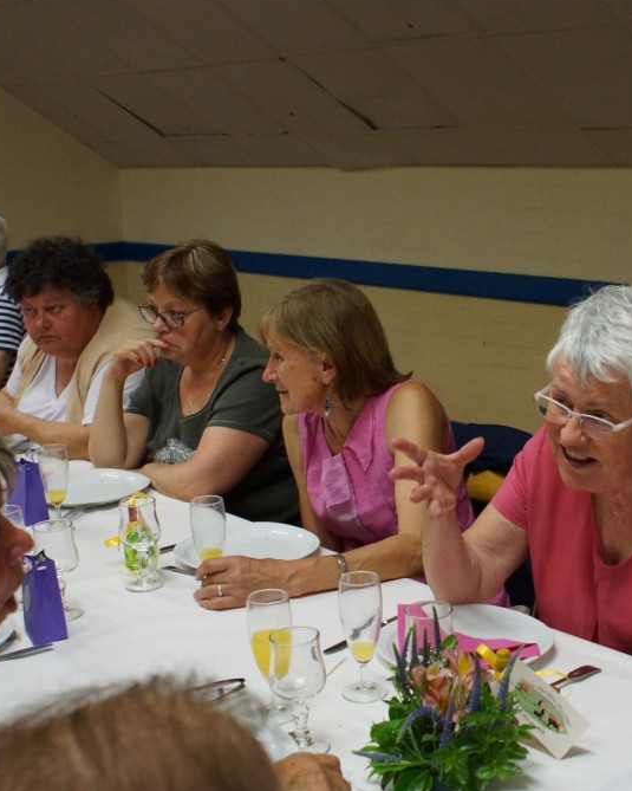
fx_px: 1310
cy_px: 395
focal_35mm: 56
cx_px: 496
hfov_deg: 26.7
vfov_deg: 33.6
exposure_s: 1/125
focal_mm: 26
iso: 1600
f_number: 4.5
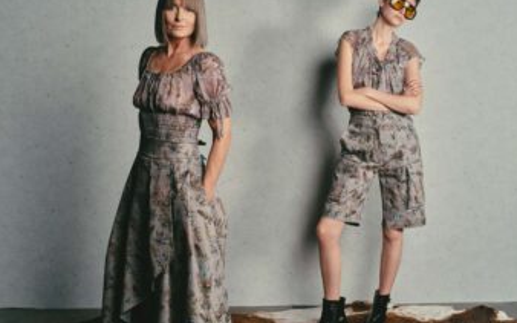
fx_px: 789
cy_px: 169
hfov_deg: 36.3
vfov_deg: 23.1
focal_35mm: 56
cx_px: 266
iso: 320
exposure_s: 1/125
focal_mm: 65
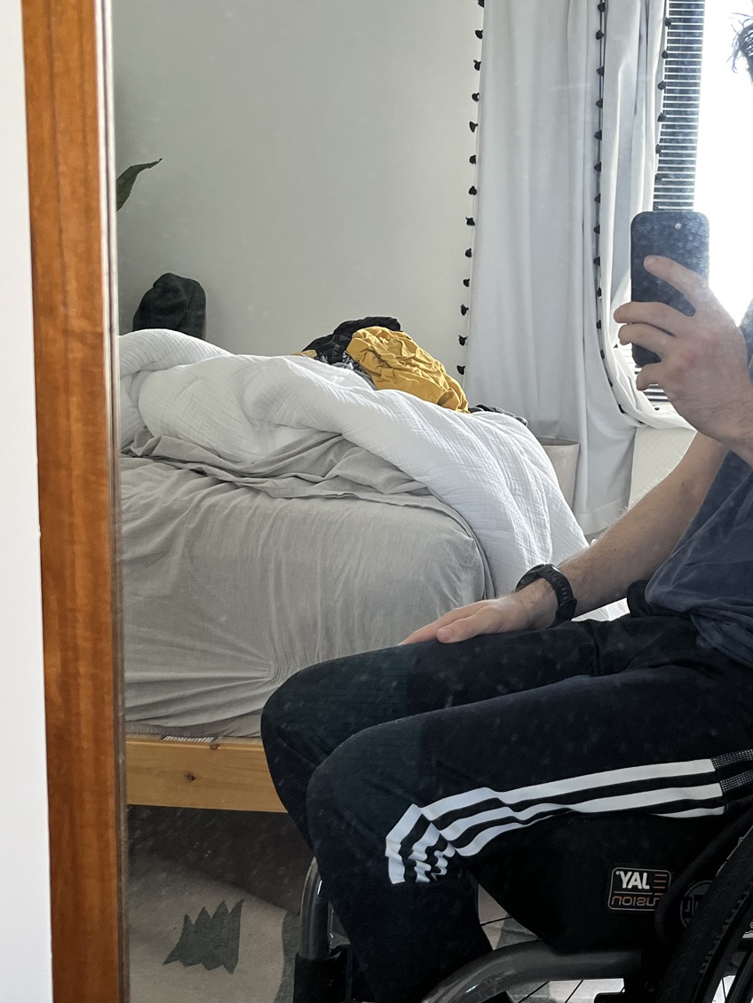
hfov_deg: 31.1
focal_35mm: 46
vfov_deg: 41.2
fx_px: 1334
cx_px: 551
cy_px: 456
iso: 125
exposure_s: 1/96
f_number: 1.6
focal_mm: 5.1
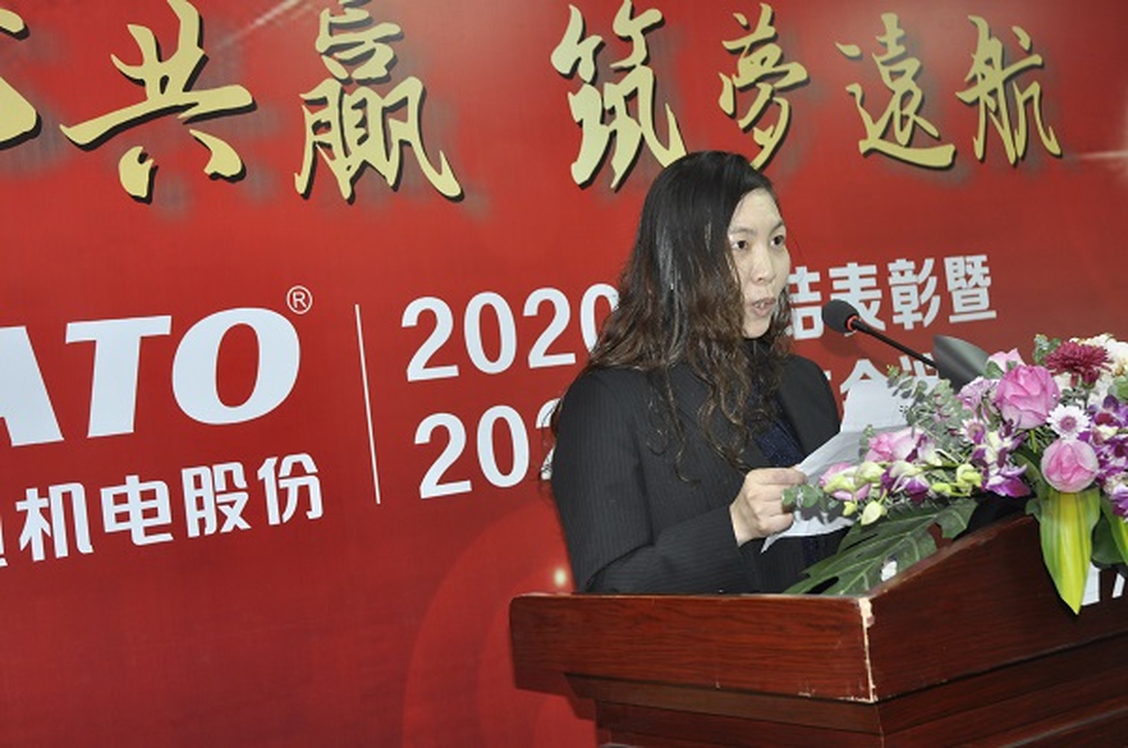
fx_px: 1877
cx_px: 564
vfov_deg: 22.5
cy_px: 374
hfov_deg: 33.4
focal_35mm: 60
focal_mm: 40
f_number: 4.2
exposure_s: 1/60
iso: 800
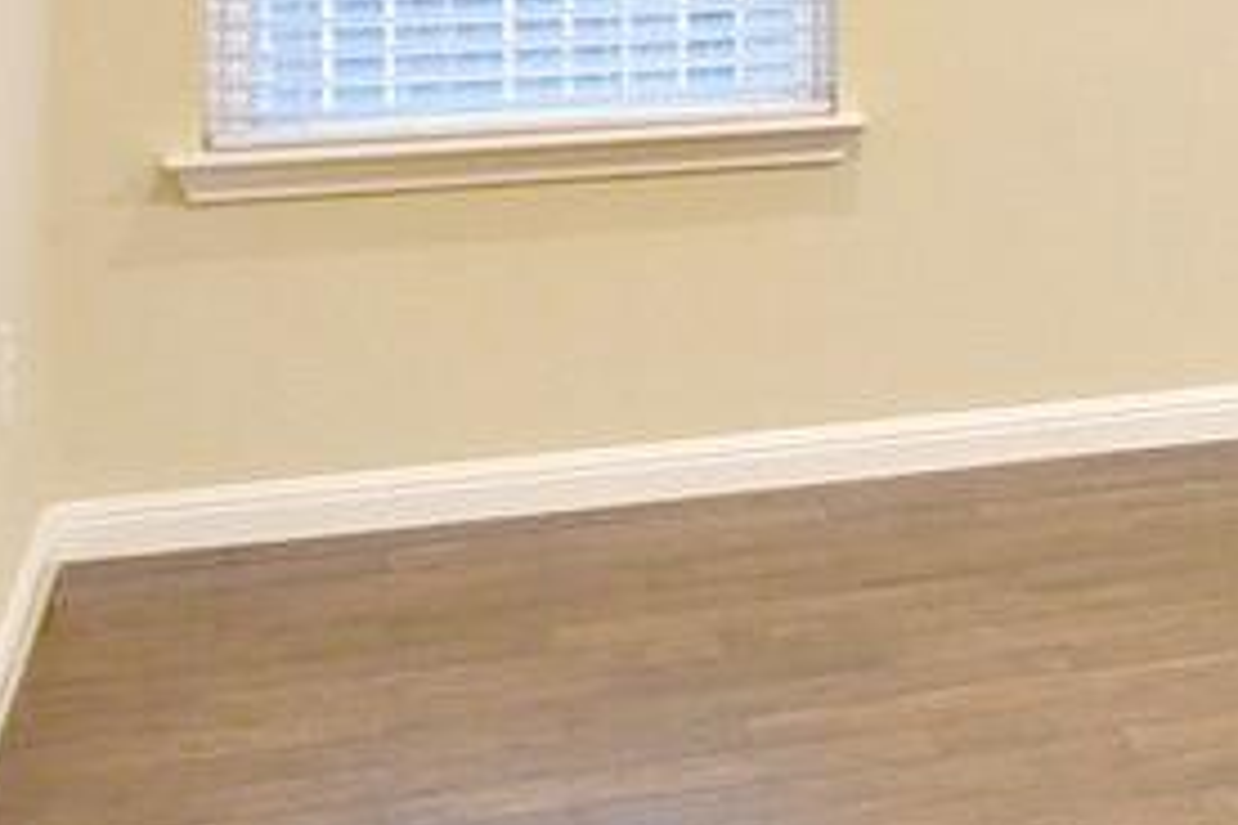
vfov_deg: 12.6
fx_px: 3576
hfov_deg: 15.4
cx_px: 2548
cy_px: -383
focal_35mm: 104
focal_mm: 14
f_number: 3.2
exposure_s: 1/60
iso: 800
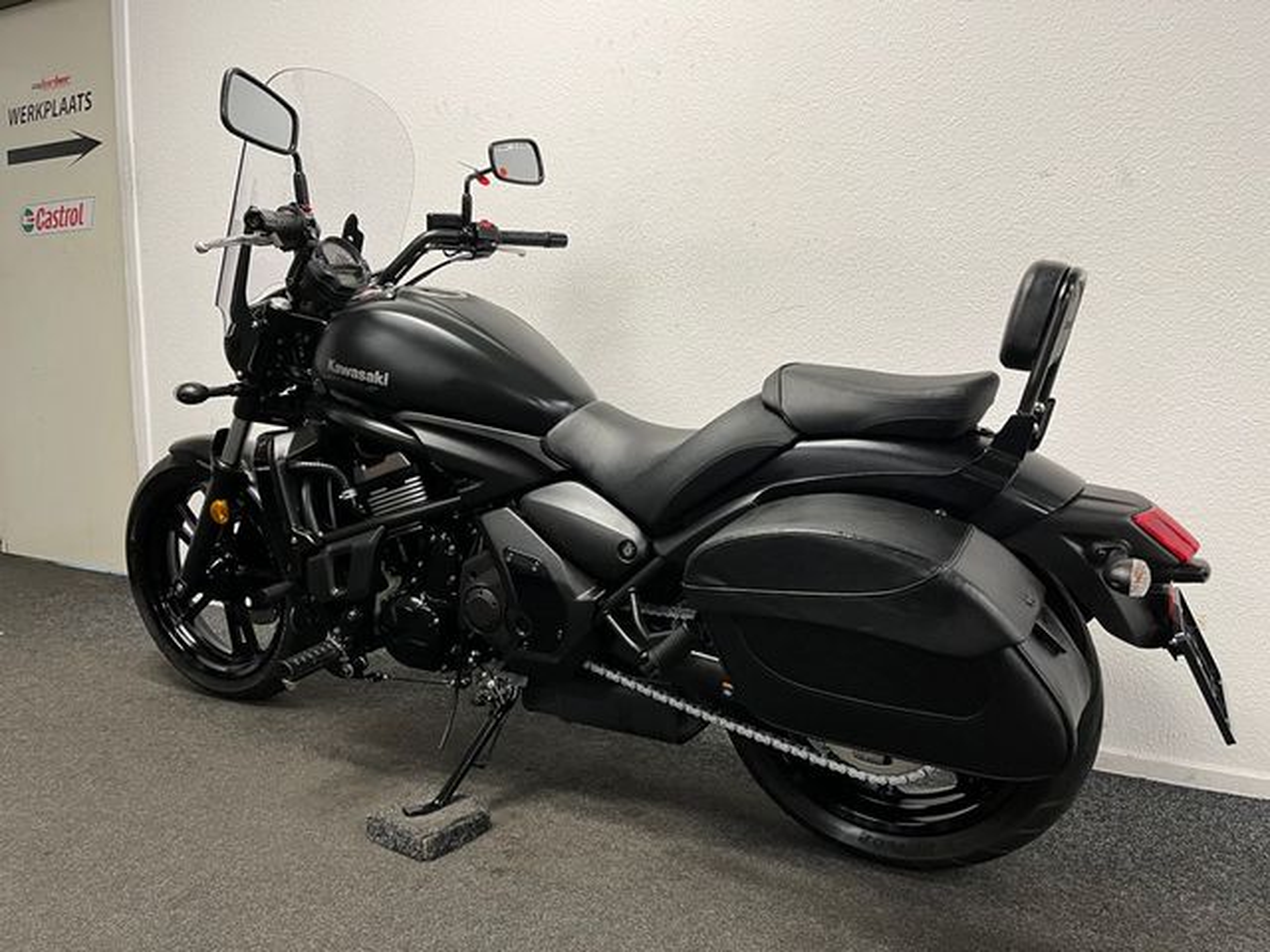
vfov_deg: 53.1
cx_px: 635
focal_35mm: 26
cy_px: 476
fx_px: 954
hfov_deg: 67.3
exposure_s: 1/50
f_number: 1.6
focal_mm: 5.1
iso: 100
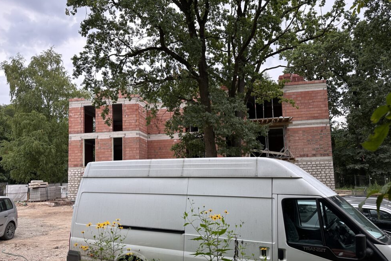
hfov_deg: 69.4
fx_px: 282
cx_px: 199
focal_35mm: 26
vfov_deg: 49.4
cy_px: 149
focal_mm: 6.86
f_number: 1.78
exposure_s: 1/918
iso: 80
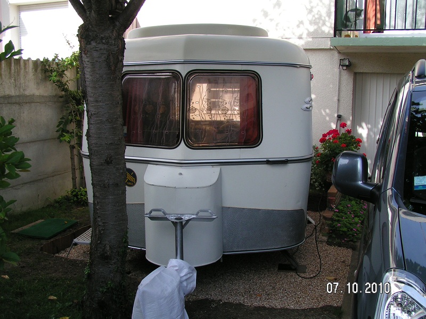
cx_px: 213
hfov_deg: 49.0
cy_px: 160
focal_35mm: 38
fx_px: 468
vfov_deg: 37.7
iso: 50
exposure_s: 1/125
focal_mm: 5.8
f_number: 5.6
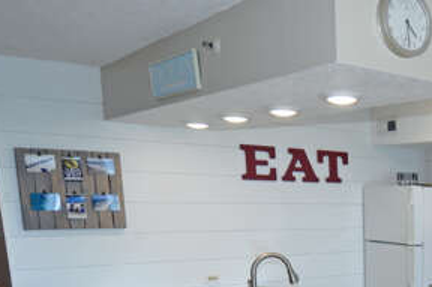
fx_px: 575
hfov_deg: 34.9
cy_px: 335
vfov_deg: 25.4
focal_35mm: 48
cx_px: 484
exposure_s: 1/100
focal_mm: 12
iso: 400
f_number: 5
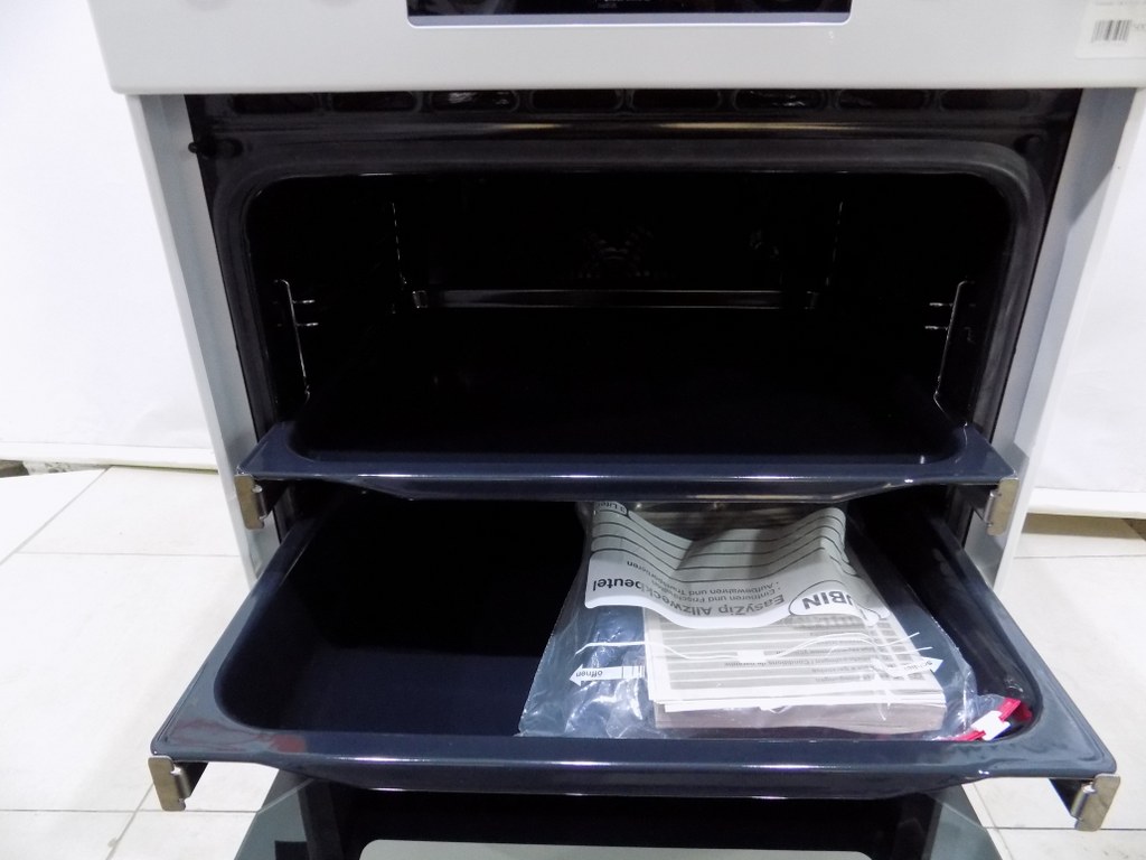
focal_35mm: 23
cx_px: 573
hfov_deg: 73.9
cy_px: 430
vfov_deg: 58.9
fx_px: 761
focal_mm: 4
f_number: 3.1
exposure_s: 1/20
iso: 400
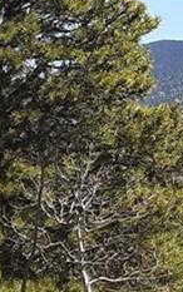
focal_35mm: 189
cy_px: 320
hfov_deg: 6.1
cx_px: -491
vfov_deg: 10.9
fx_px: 1505
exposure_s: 1/975
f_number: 1.7
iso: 40
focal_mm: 3.93
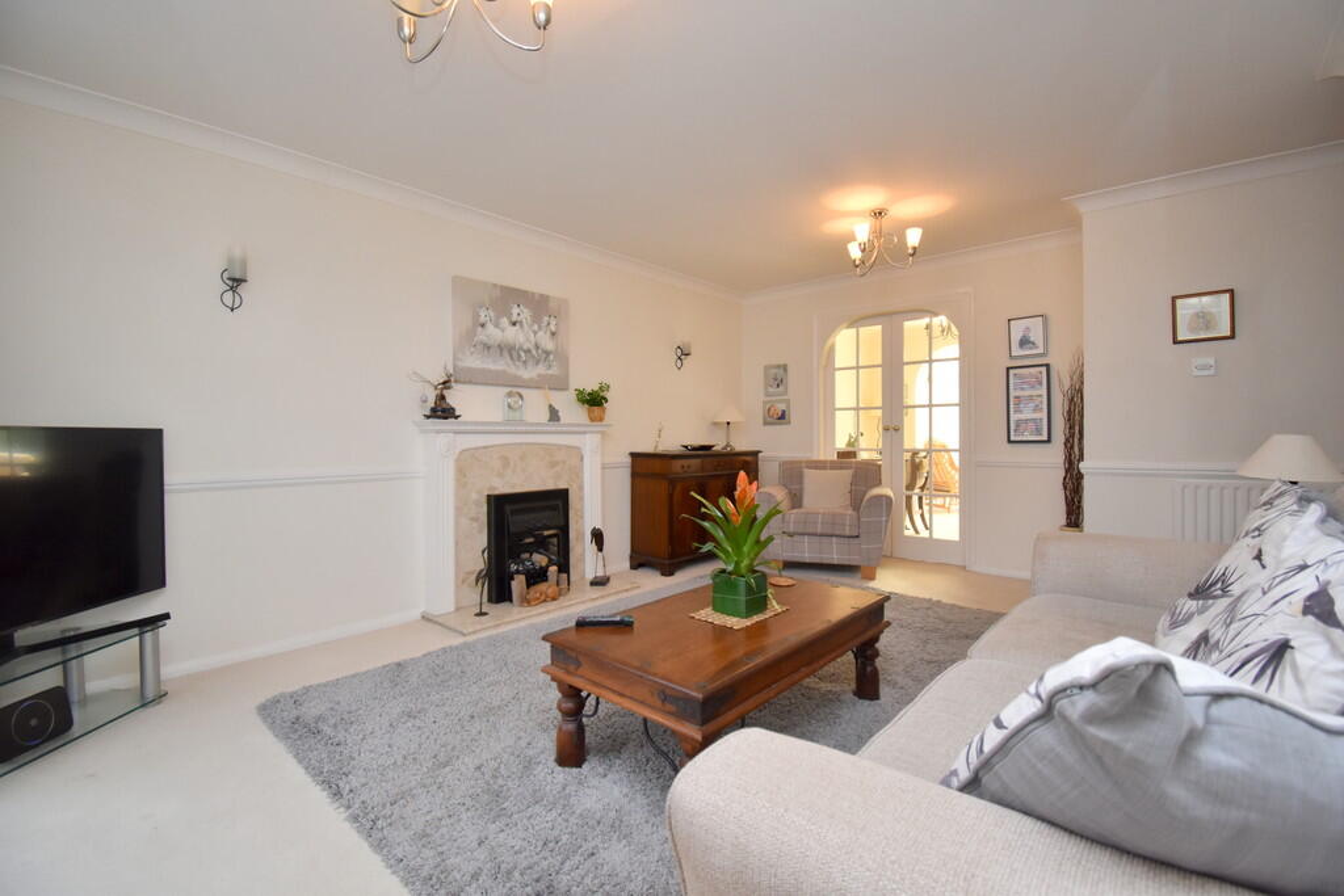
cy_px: 448
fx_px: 560
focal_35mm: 15
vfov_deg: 77.3
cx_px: 672
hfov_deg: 100.4
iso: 800
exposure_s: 1/160
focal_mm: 10
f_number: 4.5
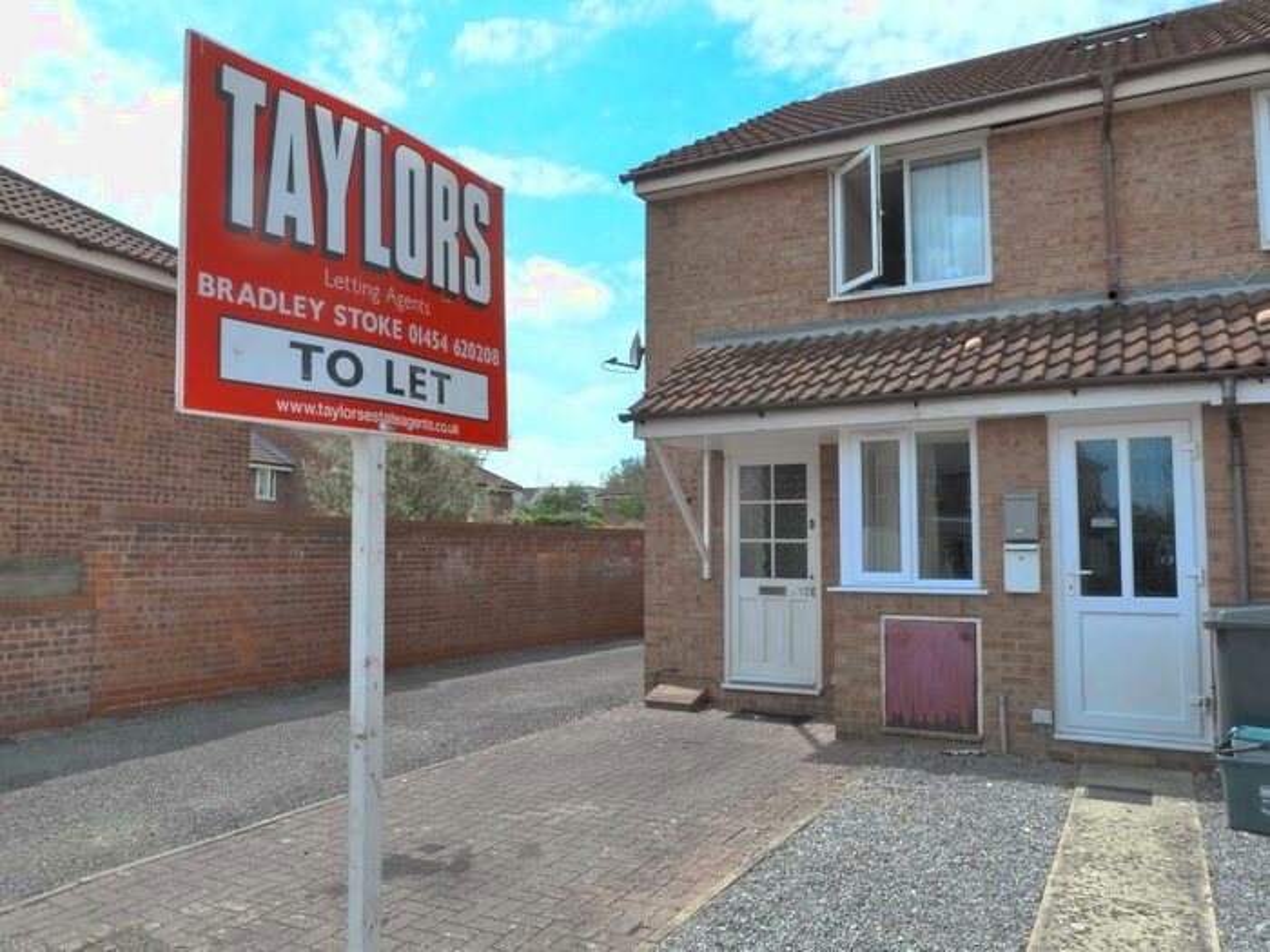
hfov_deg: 69.4
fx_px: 917
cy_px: 476
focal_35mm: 25
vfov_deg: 54.9
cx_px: 635
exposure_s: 1/400
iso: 400
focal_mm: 4.1
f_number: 4.5
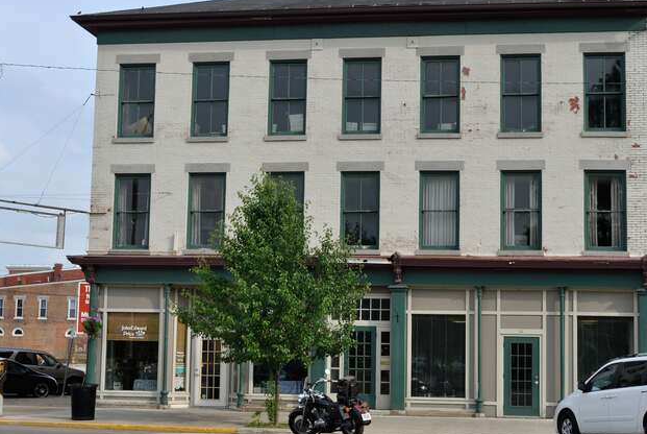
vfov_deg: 20.2
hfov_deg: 29.7
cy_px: 185
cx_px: 365
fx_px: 1217
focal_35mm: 68
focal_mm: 35
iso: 100
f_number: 7.1
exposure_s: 1/250
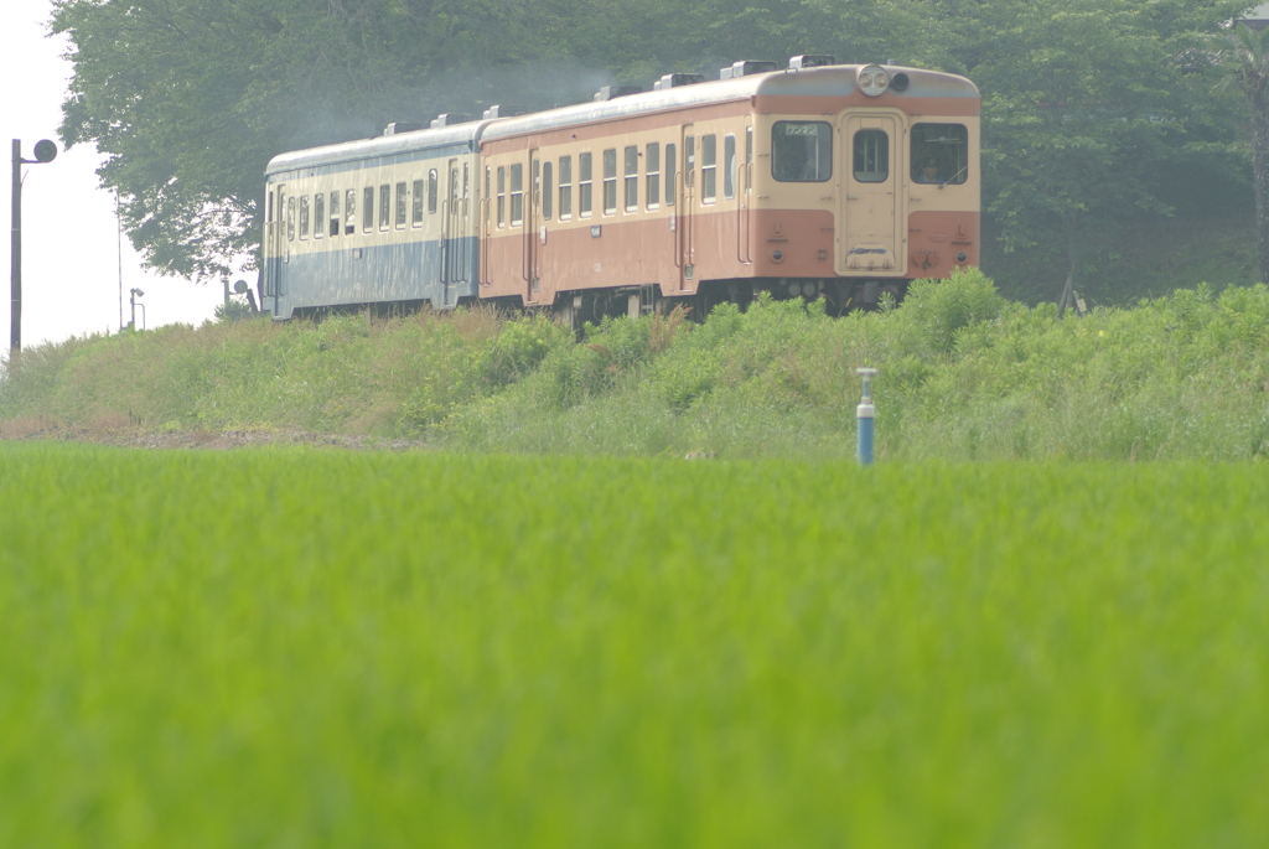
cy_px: 424
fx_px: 9985
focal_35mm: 283
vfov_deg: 4.9
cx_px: 634
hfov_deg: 7.3
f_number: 4
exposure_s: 1/500
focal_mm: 105
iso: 100
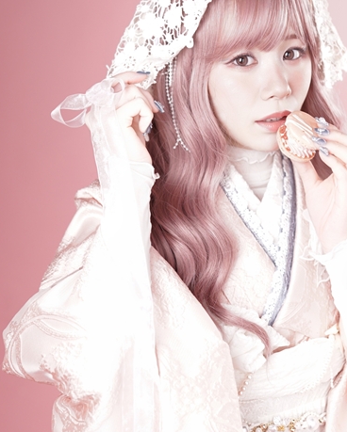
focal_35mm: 82
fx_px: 1051
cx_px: 214
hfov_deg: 18.7
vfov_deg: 23.3
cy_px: 237
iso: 800
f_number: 2.5
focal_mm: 50
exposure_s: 1/160
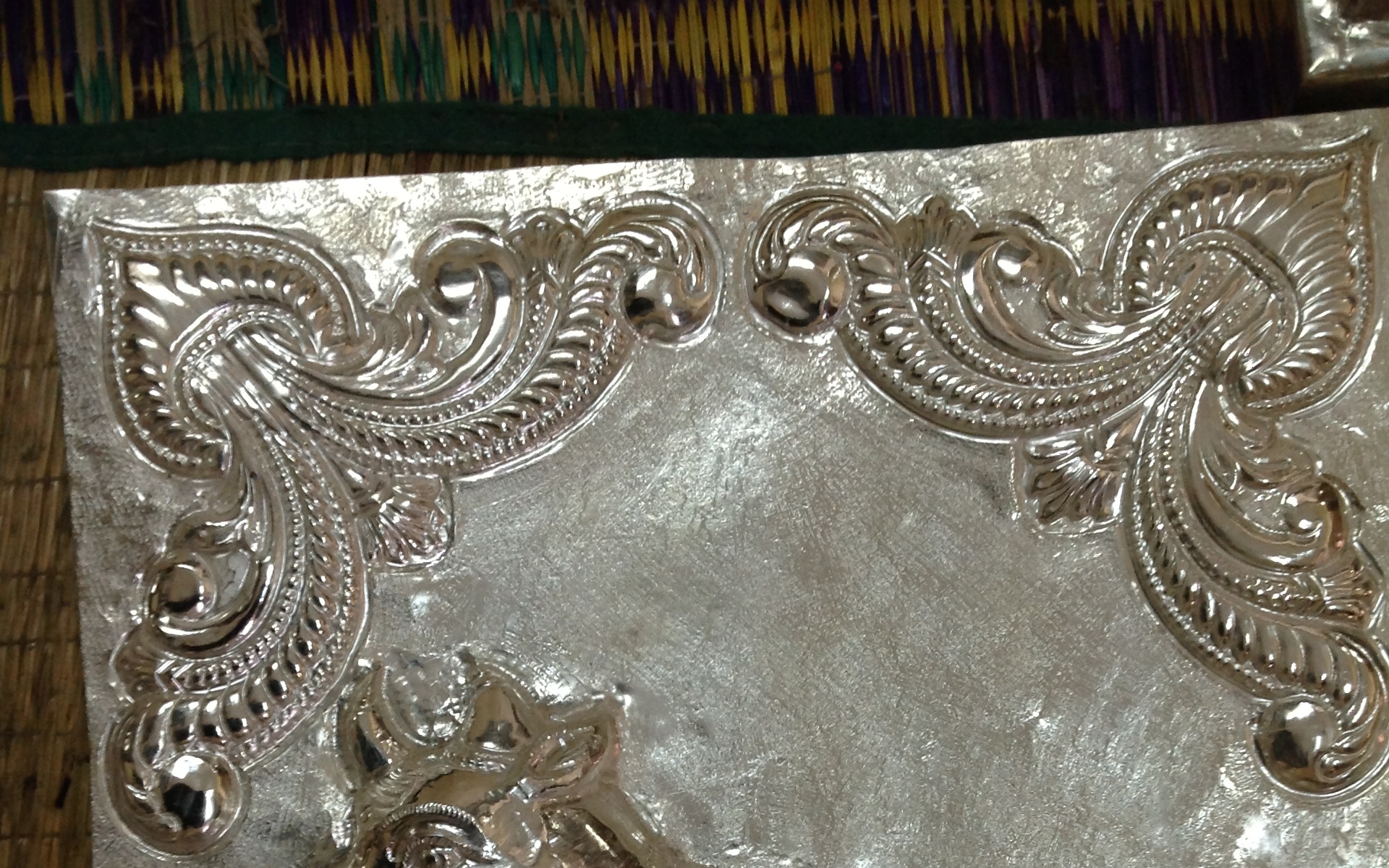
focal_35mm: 50
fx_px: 1893
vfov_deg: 24.5
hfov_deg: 40.3
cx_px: 689
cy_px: 889
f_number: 2.4
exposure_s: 1/15
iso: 100
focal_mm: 4.28
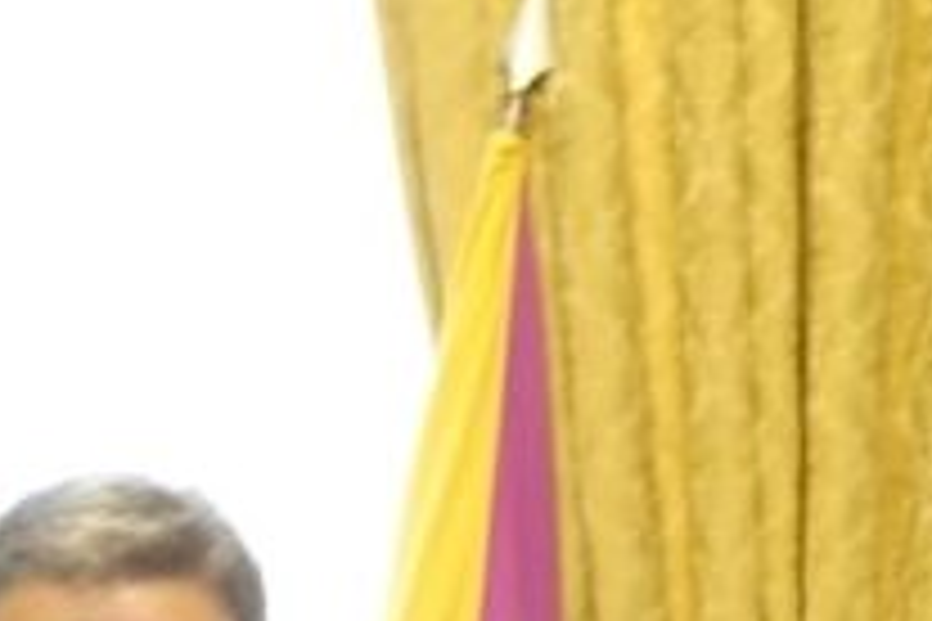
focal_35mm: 188
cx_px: -144
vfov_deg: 6.7
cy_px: 1778
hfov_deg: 10.8
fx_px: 4867
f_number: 2.8
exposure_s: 1/30
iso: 500
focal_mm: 8.8
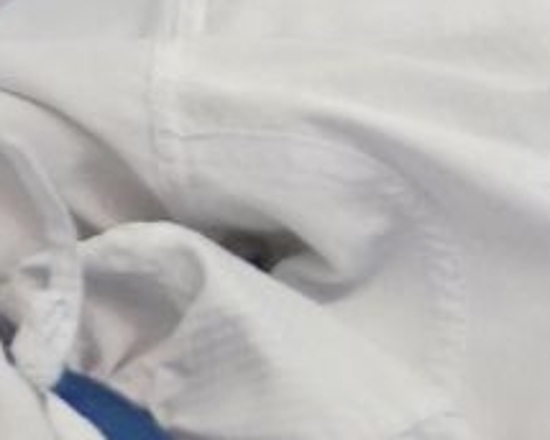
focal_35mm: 1777
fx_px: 28926
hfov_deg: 1.1
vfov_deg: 0.9
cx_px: 517
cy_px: -113
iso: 2000
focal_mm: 151
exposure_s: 1/1000
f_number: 2.8
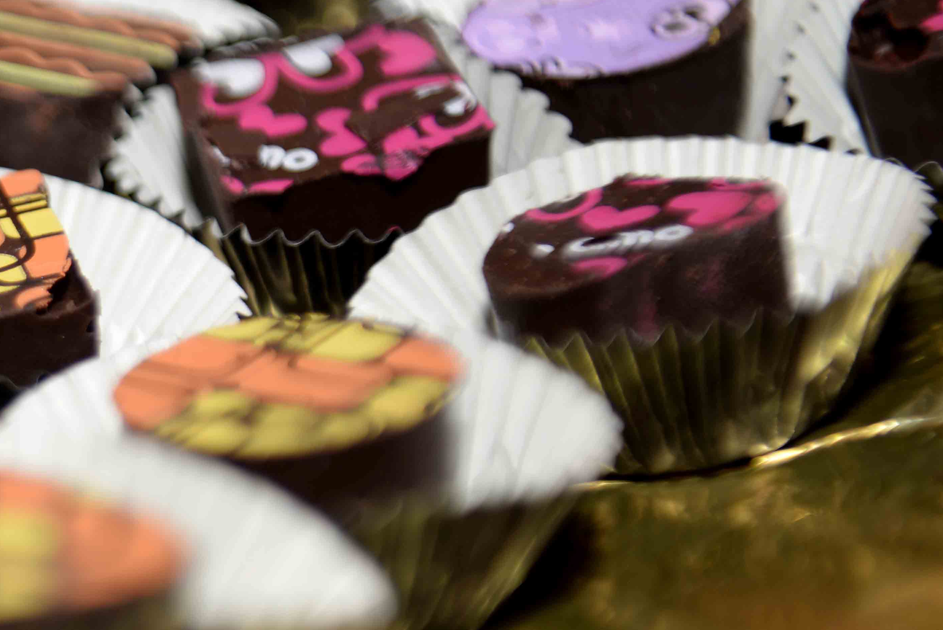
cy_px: 247
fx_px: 3931
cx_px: -34
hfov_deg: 13.5
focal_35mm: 150
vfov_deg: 9.2
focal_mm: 70
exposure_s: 1/125
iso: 200
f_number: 2.8
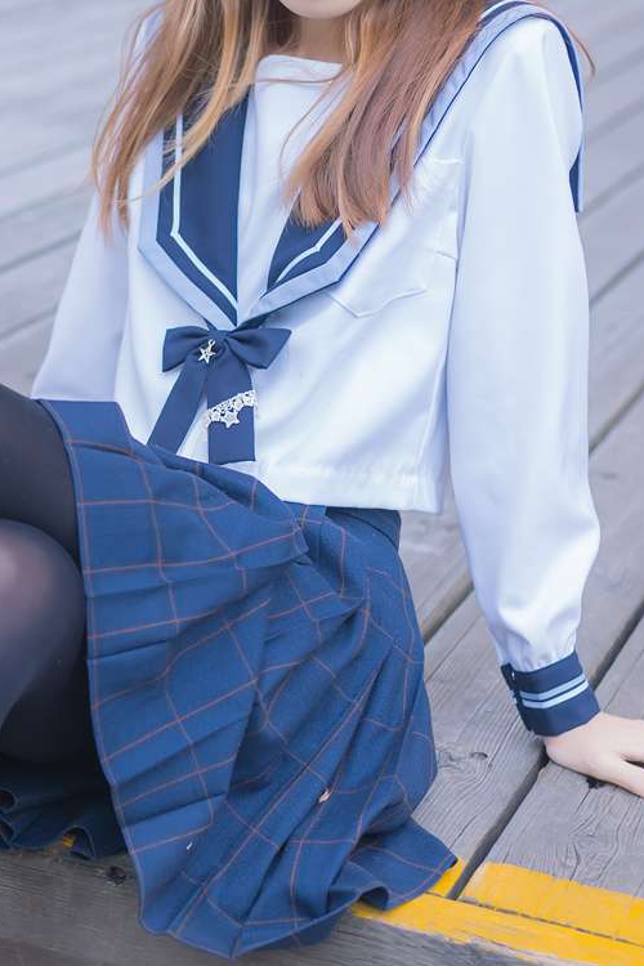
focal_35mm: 84
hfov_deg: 16.2
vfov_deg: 24.2
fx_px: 2254
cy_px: 531
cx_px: 156
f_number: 2
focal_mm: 35
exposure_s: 1/320
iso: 100
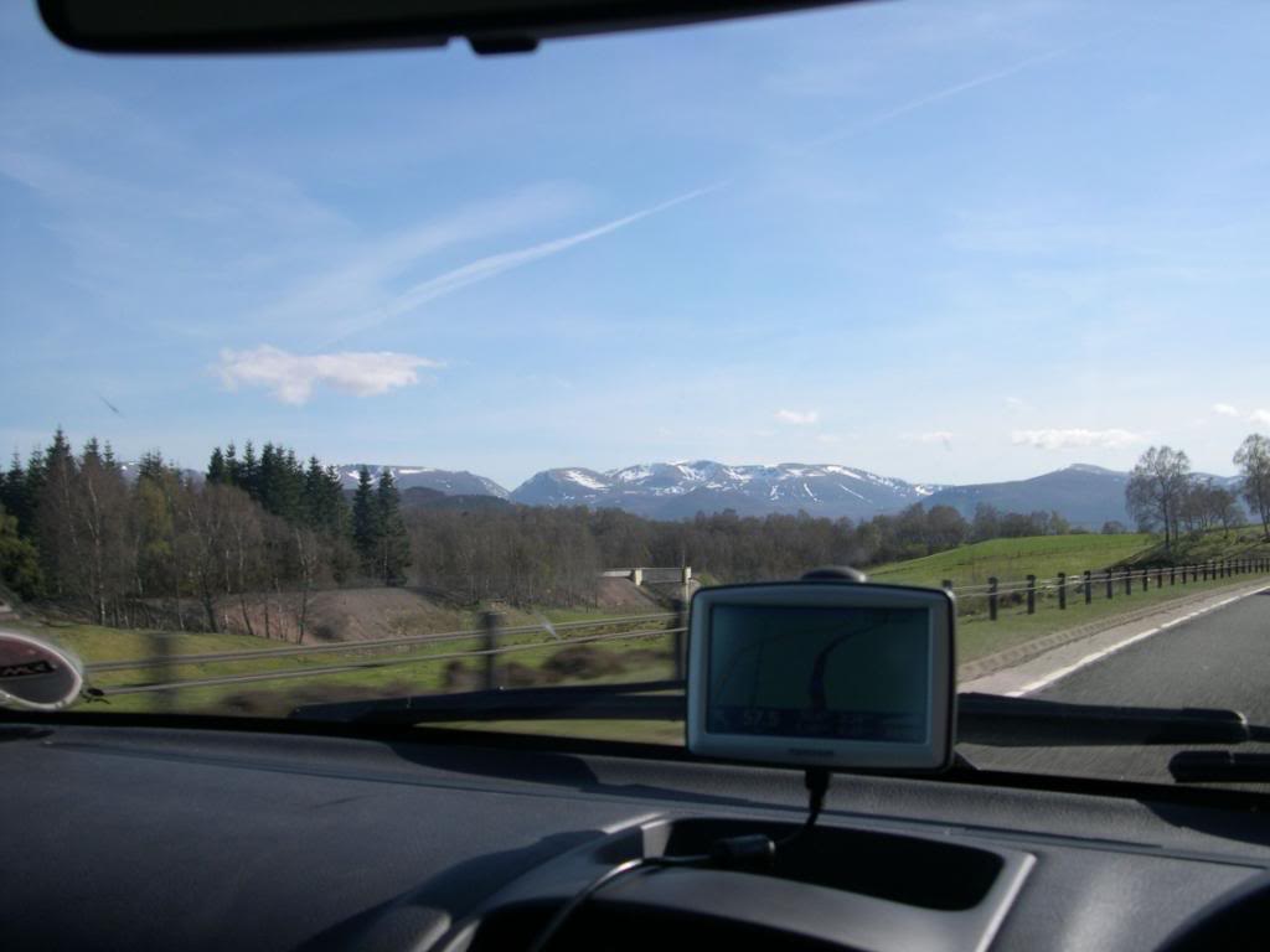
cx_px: 635
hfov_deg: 49.0
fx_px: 1394
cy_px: 476
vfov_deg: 37.7
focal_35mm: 38
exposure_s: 1/158
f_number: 7.6
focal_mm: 8
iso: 100
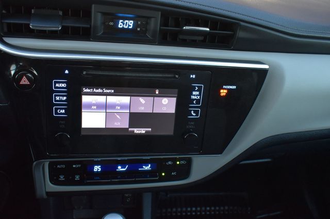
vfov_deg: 36.8
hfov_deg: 53.2
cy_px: 110
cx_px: 165
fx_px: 330
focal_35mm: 36
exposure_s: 1/15
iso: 1600
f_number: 6.3
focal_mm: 24
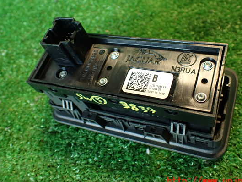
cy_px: 84
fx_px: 238
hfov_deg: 53.9
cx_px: 133
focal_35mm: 34
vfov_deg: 41.8
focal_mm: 5.4
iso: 250
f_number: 2.3
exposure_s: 1/30
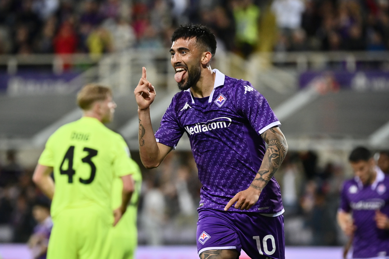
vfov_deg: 5.1
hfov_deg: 7.6
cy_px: 130
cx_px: 194
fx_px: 2917
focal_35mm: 270
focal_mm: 270
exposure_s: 1/1600
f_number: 4
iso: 2000
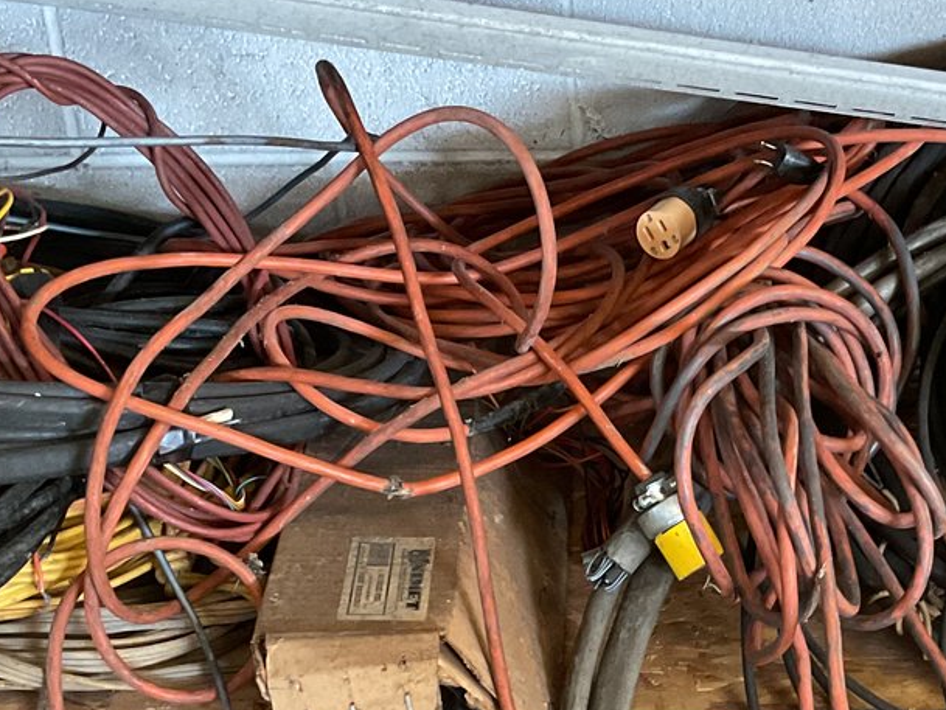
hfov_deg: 26.7
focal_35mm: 72
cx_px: 709
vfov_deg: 19.9
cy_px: 686
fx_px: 1968
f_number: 1.8
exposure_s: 1/40
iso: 320
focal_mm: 3
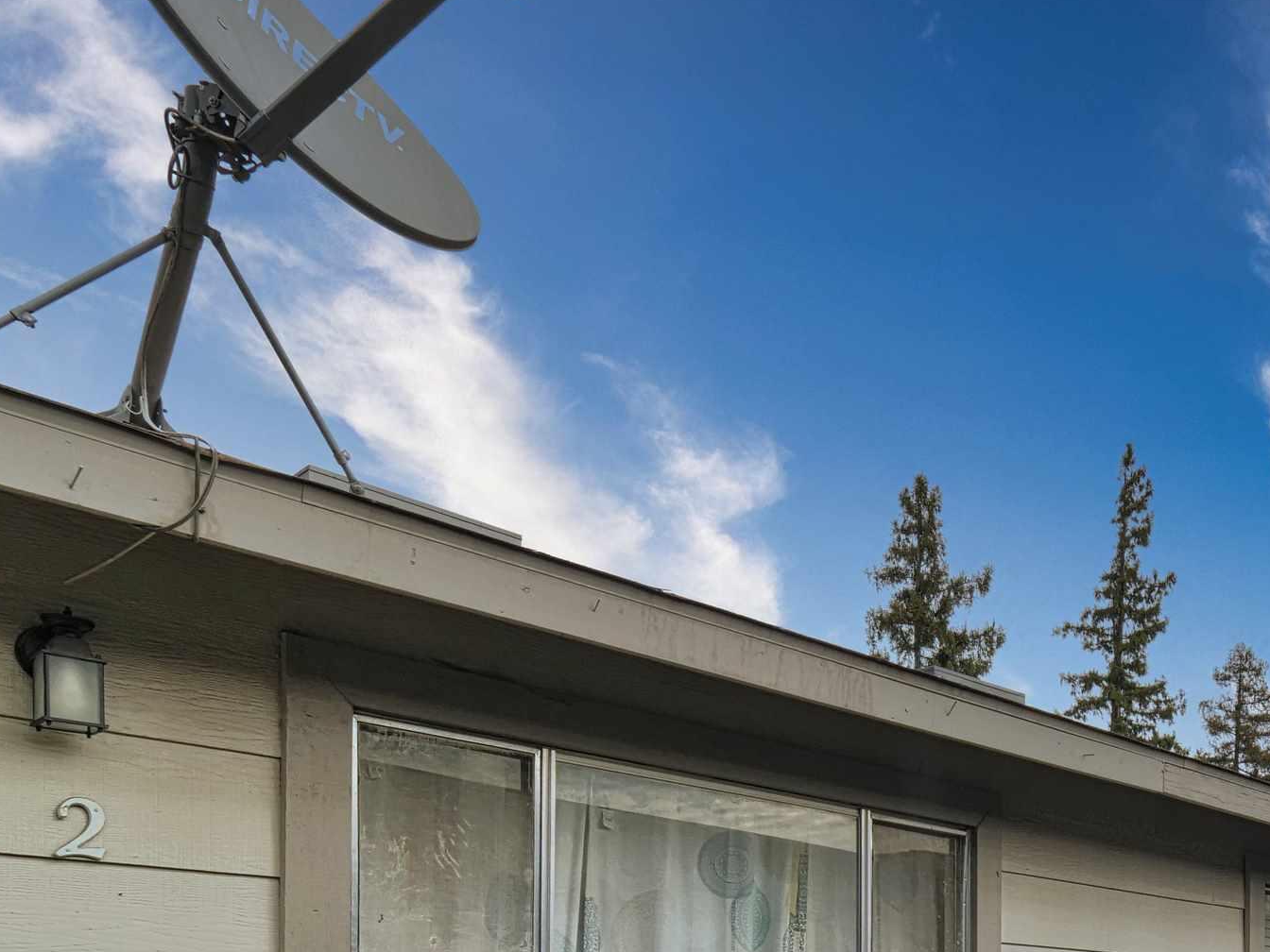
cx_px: 1155
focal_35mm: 32
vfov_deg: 37.3
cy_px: 1036
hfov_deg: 50.1
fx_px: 1174
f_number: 8
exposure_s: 1/125
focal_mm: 7
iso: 125
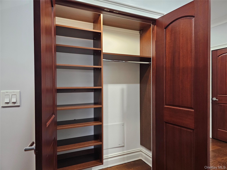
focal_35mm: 23
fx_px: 151
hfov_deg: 73.9
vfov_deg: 58.9
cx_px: 114
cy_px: 85
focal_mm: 6.3
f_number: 1.7
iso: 500
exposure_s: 1/40
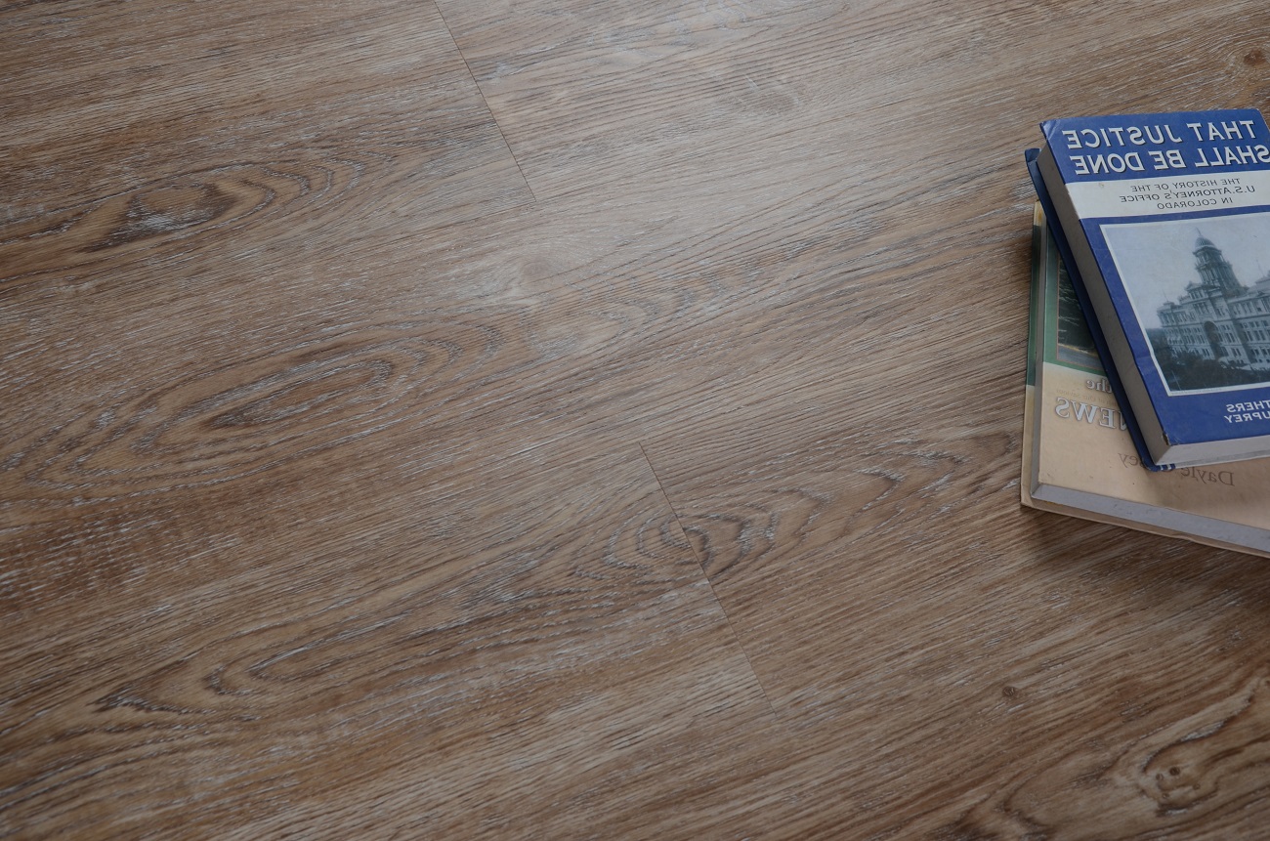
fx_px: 1690
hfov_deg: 41.2
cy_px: 420
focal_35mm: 48
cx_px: 635
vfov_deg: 28.0
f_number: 7.1
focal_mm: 32
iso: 100
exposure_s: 1/100
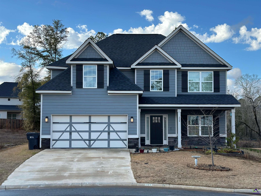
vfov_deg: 30.3
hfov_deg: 39.7
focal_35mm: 48
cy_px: 98
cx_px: 130
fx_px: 362
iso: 80
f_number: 1.78
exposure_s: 1/1590
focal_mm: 6.86
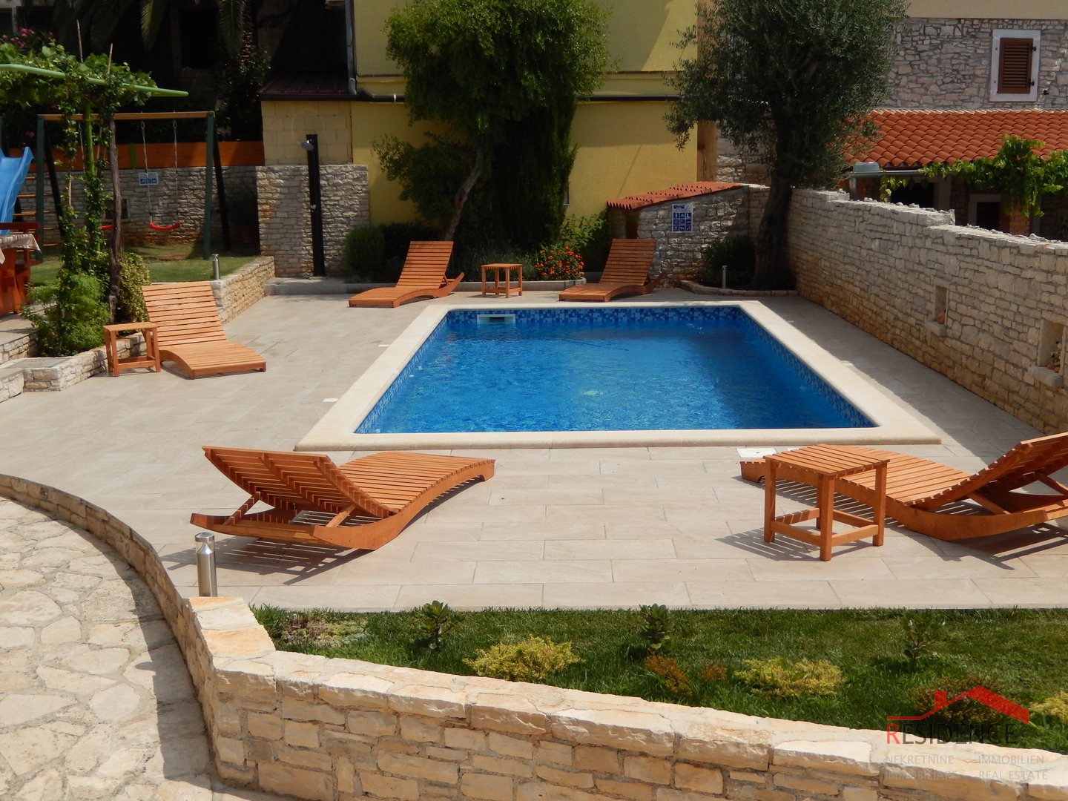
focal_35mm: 41
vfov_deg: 35.1
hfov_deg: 45.8
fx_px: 1265
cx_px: 534
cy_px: 400
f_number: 8.4
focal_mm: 7.3
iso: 125
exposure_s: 1/400
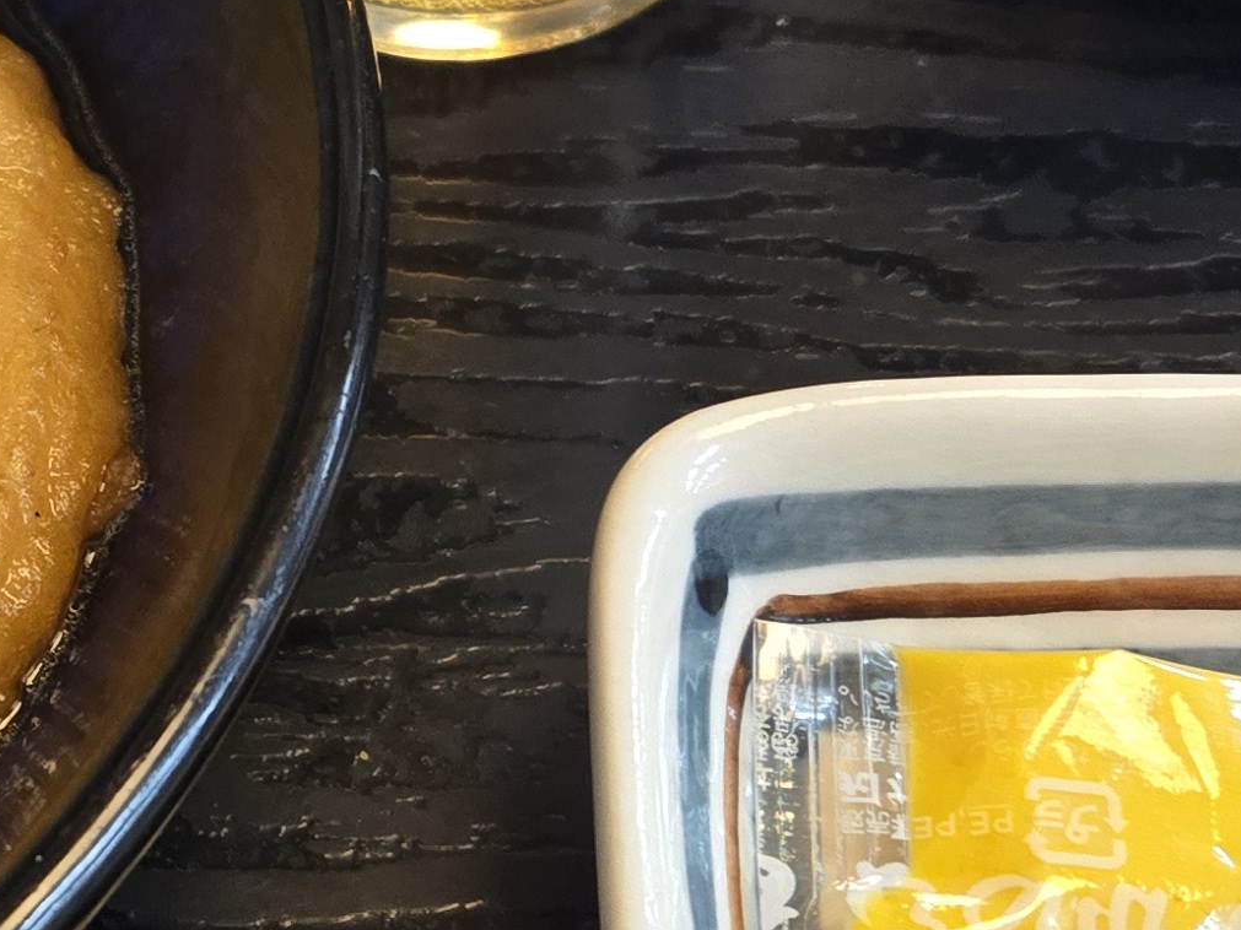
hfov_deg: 20.8
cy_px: 357
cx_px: -17
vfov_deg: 16.2
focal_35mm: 91
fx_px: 3262
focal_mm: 5.4
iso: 500
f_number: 1.8
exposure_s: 1/120
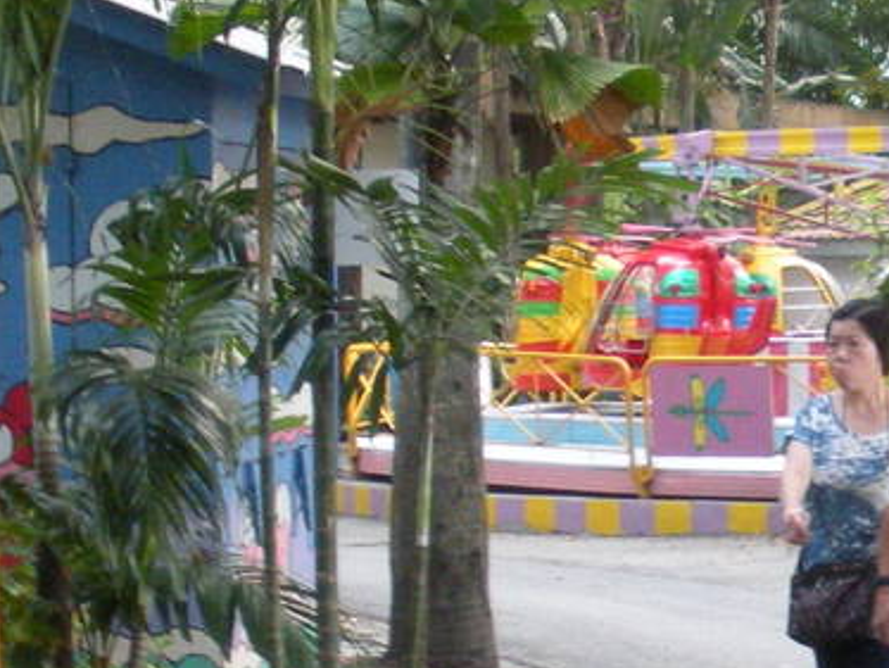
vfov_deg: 9.6
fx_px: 3958
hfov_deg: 12.2
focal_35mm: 154
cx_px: 1364
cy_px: 585
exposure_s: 1/60
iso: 224
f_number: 3.5
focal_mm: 6.3
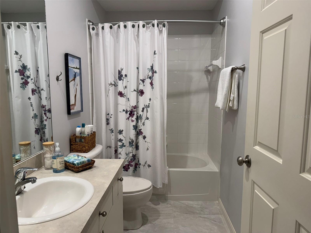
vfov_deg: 56.8
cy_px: 116
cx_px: 156
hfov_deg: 71.6
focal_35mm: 24
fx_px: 216
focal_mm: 6.76
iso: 160
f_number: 1.78
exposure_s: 1/120
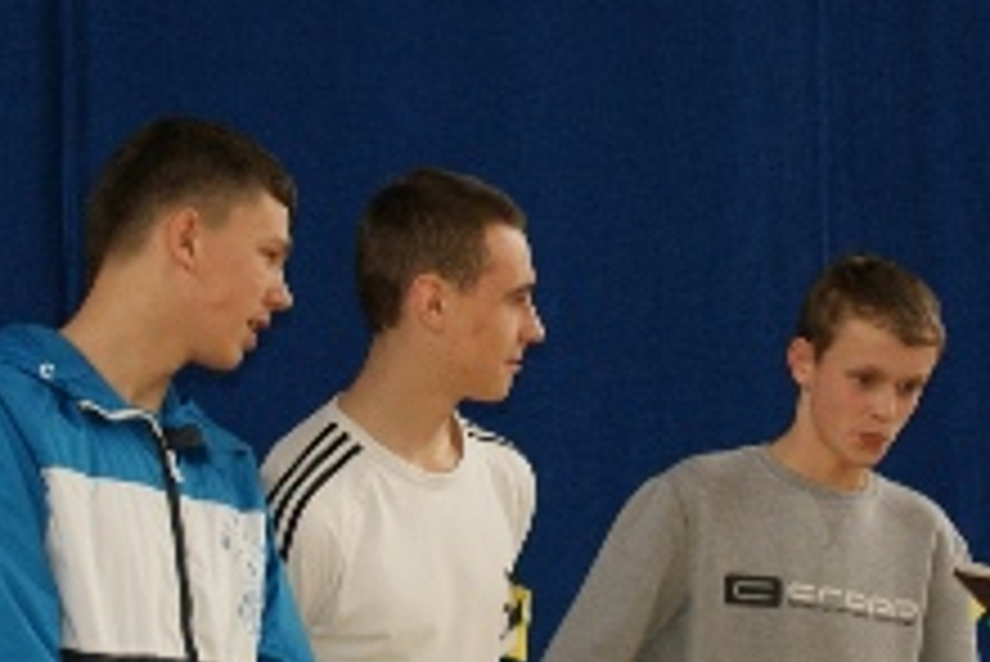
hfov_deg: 13.4
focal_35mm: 152
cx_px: 680
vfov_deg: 9.0
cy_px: 354
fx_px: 4195
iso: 400
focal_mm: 35
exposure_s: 1/60
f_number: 5.6
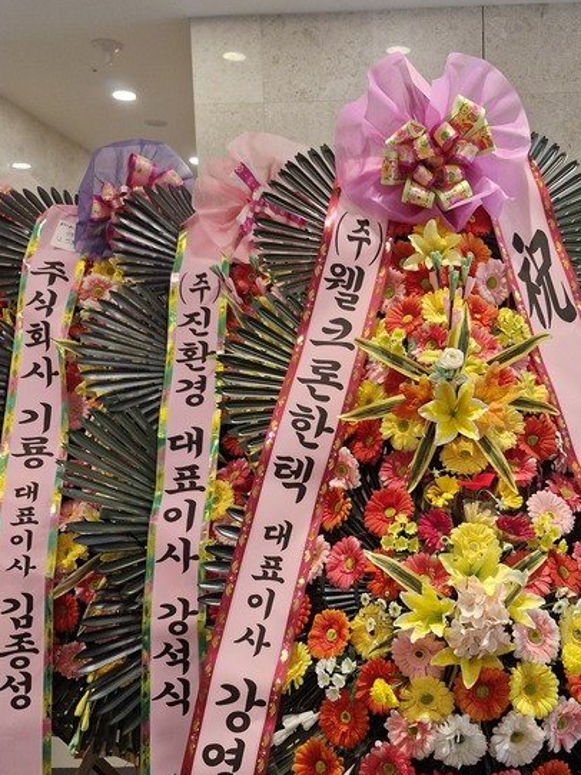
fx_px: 761
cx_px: 426
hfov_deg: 40.8
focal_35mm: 34
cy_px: 440
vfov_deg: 53.8
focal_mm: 5.54
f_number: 1.8
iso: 250
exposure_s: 1/120
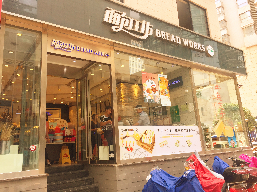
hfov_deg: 61.7
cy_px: 96
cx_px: 128
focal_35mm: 29
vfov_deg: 48.2
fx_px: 215
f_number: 2.2
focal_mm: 4.15
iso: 32
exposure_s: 1/347
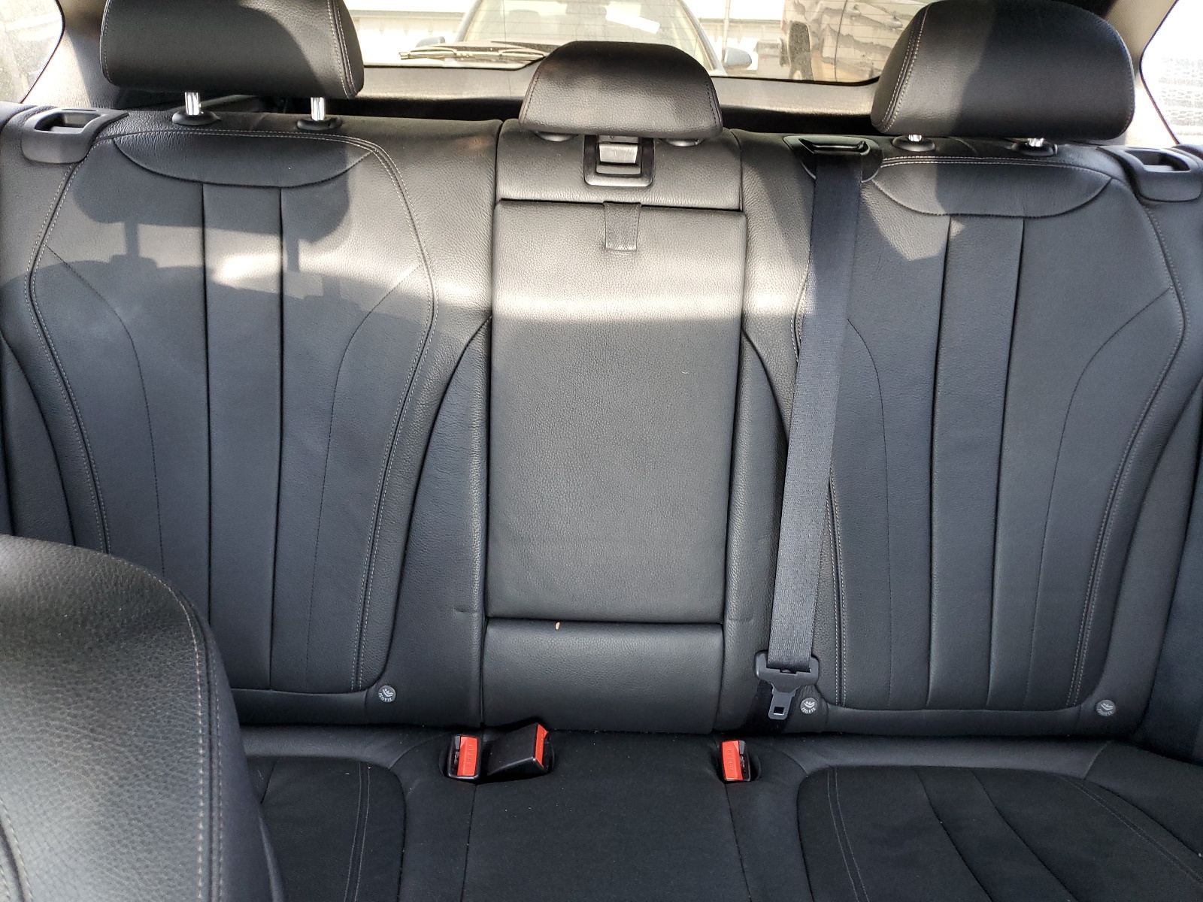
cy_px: 451
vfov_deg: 53.1
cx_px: 602
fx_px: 904
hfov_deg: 67.3
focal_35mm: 26
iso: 140
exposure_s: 1/60.2
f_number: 1.5
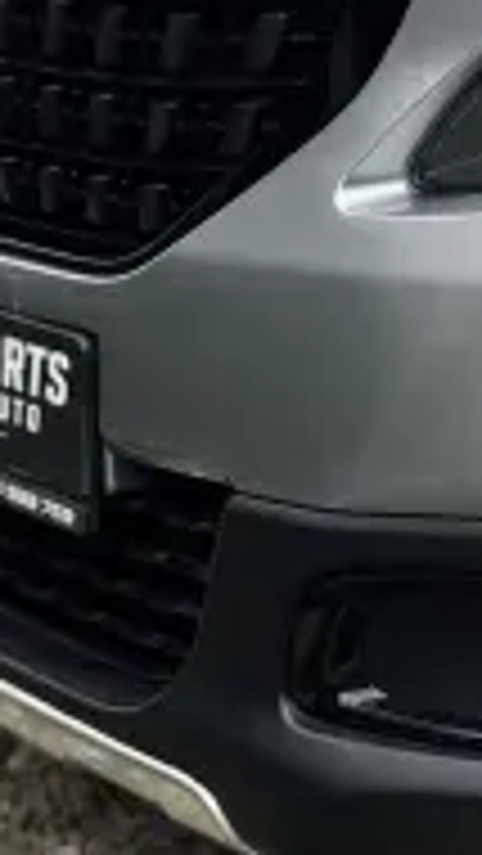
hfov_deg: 12.1
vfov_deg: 21.5
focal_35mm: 99
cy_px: 292
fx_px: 2247
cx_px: 496
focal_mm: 6.76
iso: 64
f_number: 1.78
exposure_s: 1/2331
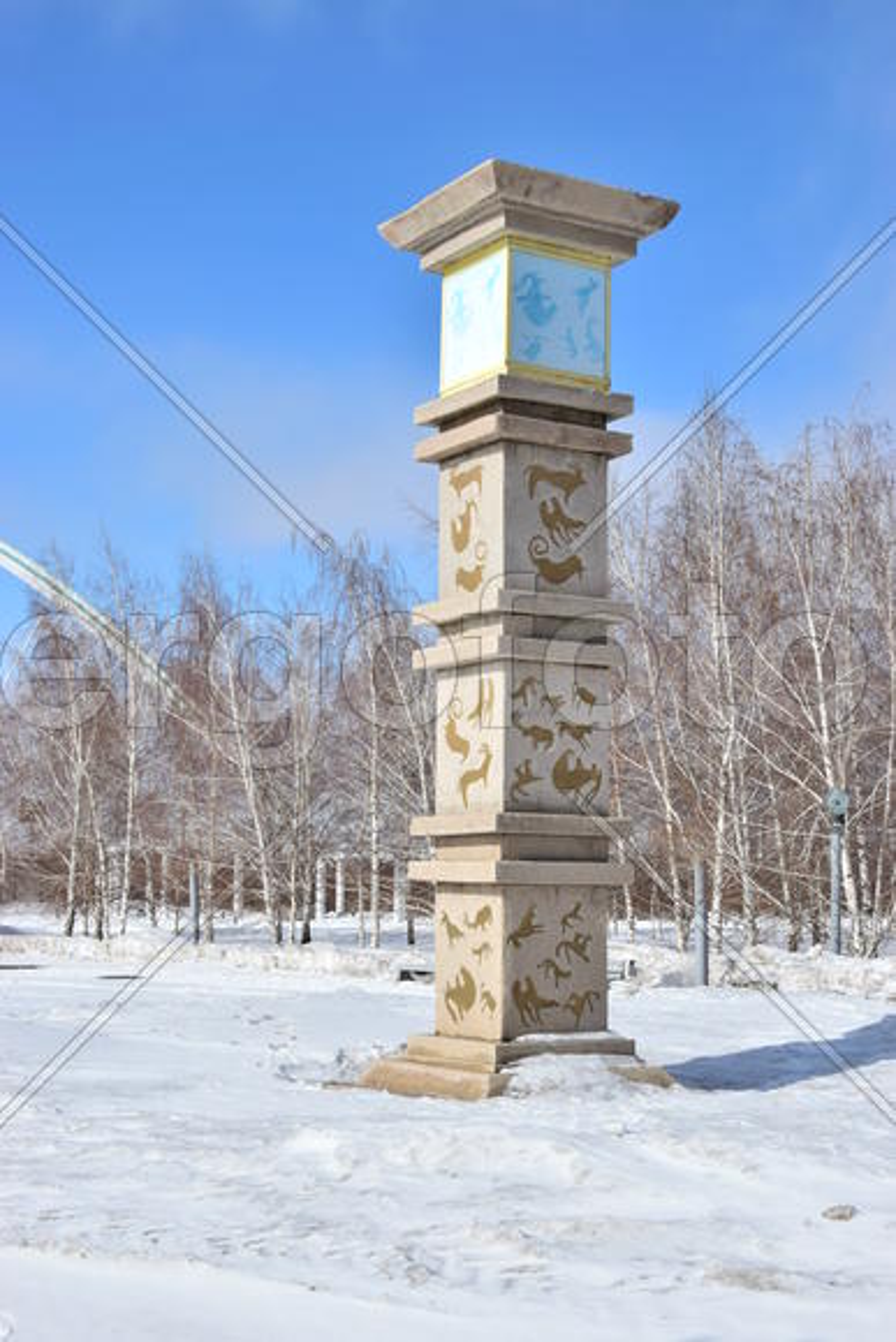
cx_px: 448
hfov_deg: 26.5
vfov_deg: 38.9
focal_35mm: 51
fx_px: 1903
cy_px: 671
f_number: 11
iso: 100
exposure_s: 1/320
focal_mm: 34
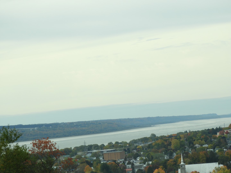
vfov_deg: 8.7
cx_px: 116
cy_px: 86
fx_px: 1134
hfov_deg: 11.6
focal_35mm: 170
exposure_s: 1/250
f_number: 5.2
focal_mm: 30.5
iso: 100
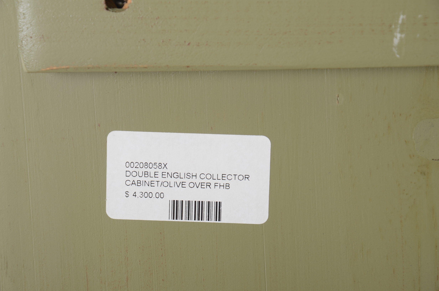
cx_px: 220
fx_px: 1917
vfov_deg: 8.7
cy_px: 146
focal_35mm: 158
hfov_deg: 13.1
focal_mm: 105
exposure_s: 1/160
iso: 125
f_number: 10
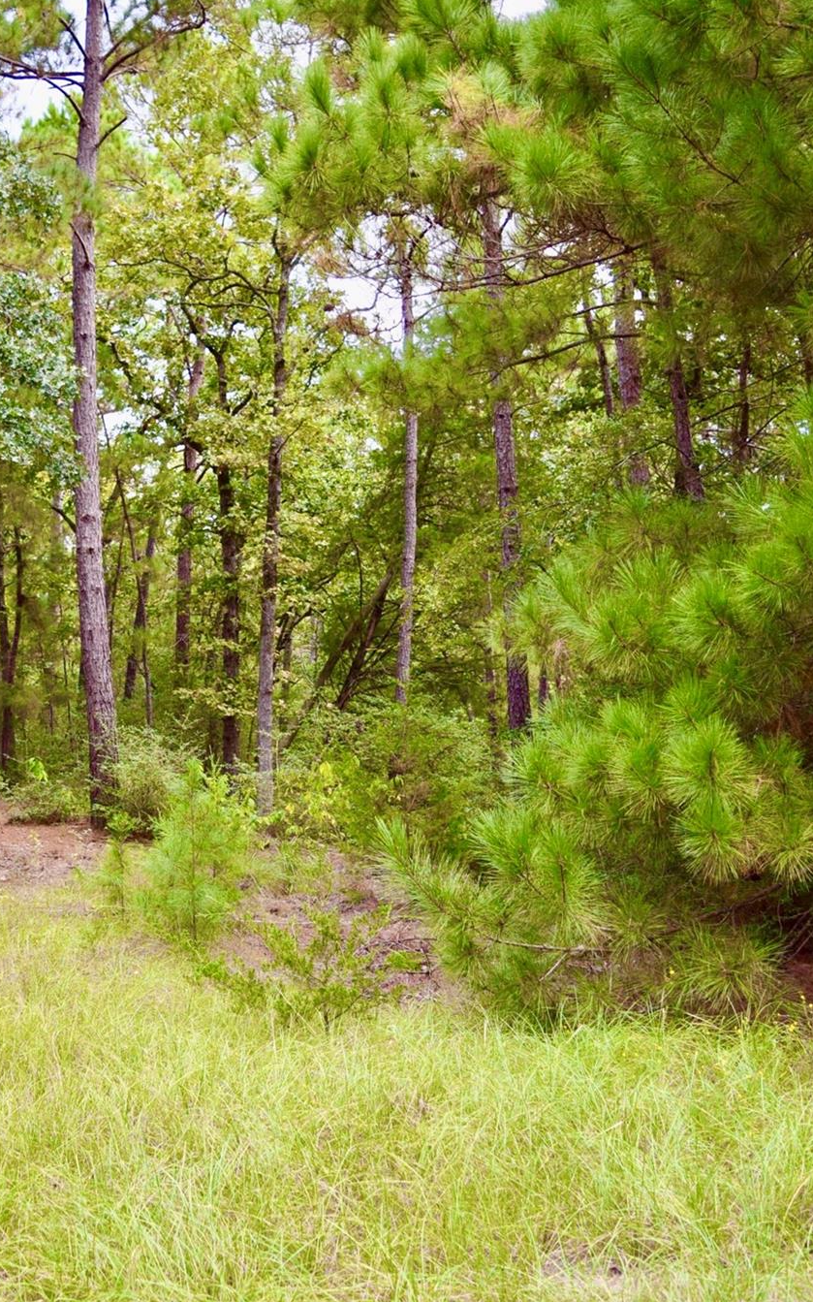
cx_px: 142
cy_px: 648
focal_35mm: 42
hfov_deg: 29.7
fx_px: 1489
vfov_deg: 47.2
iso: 200
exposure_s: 1/320
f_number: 3.5
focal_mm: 18
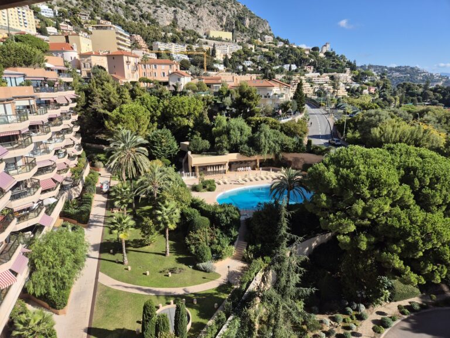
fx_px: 299
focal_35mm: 23
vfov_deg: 58.9
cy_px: 169
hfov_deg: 73.9
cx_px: 225
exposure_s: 1/1640
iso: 25
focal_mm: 5.4
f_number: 1.8
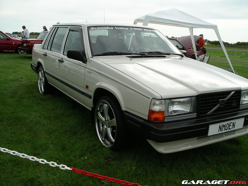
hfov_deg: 50.1
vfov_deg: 38.7
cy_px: 93
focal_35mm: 37
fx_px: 265
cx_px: 124
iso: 64
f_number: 5
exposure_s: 1/320
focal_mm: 7.8
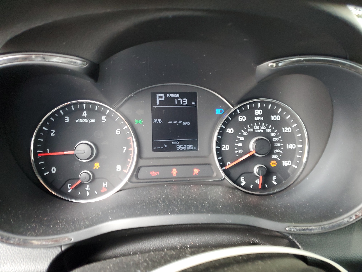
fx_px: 272
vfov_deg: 53.1
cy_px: 136
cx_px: 181
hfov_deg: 67.3
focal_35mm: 26
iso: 193
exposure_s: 1/60.2
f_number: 1.5
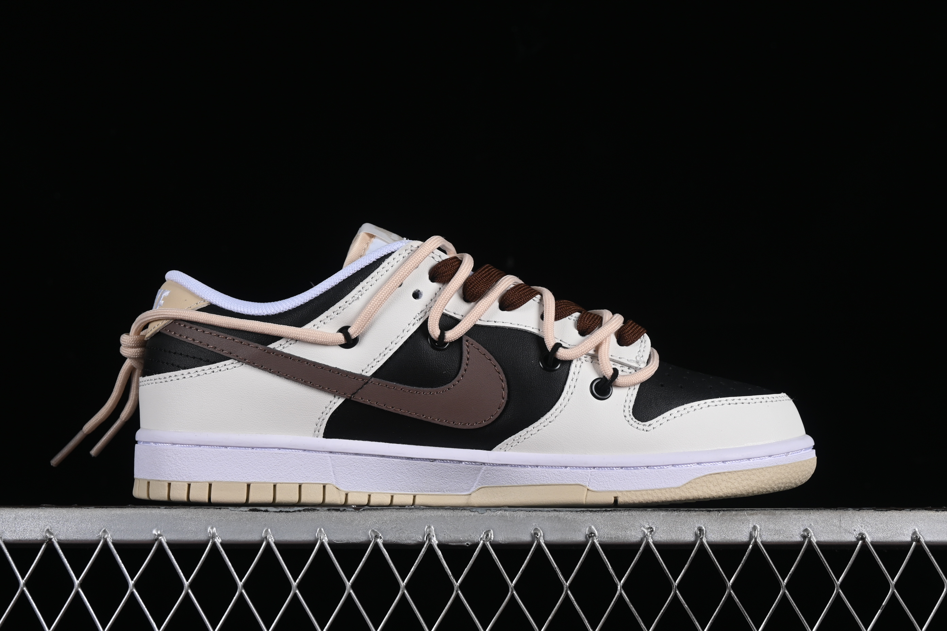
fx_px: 1973
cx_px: 474
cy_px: 316
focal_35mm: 75
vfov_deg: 18.2
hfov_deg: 27.0
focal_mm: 50
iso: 160
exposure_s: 1/80
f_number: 8
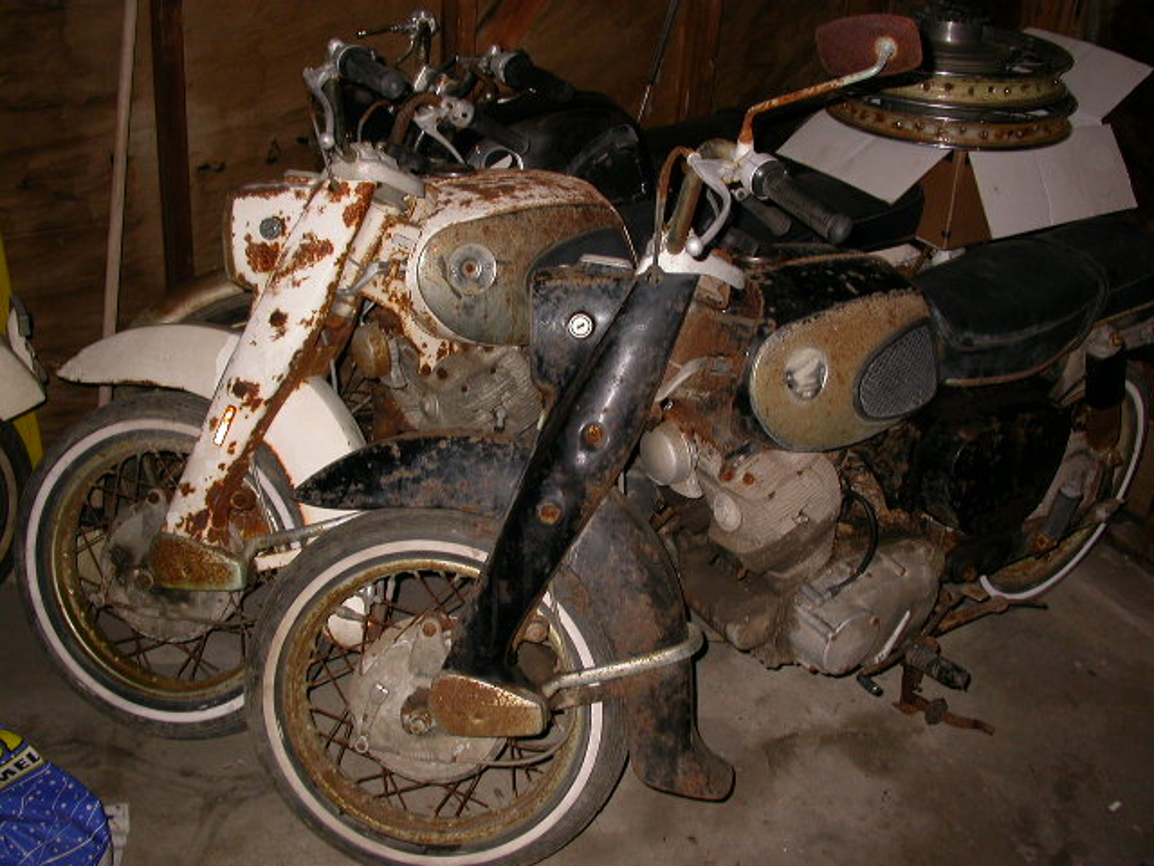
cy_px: 433
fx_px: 1267
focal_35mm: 38
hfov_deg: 49.0
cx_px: 577
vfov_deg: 37.7
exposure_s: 1/60
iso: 100
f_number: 2.6
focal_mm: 7.85
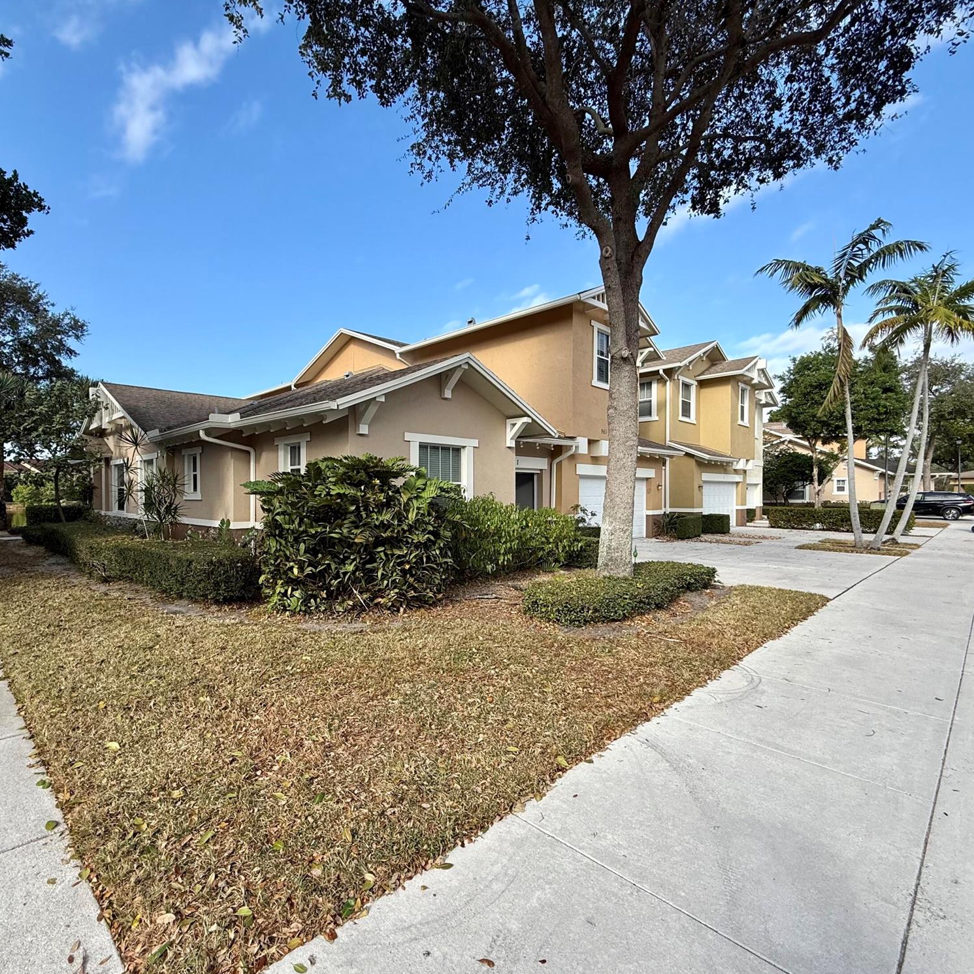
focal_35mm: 17
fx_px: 541
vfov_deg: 84.0
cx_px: 427
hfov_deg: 83.6
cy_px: 498
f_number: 2.2
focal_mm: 2.22
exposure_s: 1/841
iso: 50
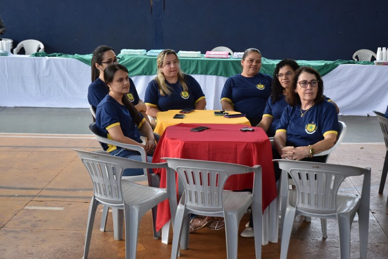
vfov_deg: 20.6
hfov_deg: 30.5
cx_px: 194
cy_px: 130
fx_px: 712
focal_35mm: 66
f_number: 4.5
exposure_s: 1/80
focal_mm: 44
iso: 400
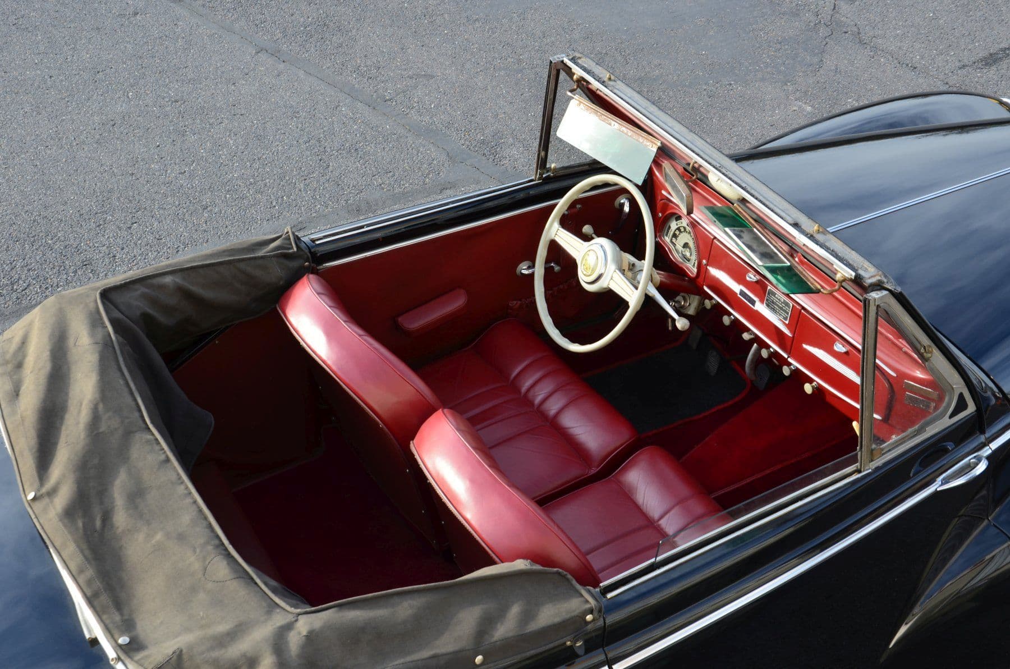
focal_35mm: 51
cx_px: 505
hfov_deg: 39.0
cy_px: 334
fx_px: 1428
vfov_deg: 26.4
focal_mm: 34
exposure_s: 1/60
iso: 220
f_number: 9.5
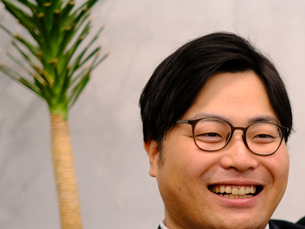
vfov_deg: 9.9
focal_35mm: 148
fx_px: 1304
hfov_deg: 13.1
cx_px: 331
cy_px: 278
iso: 320
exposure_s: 1/220
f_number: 1.4
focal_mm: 35
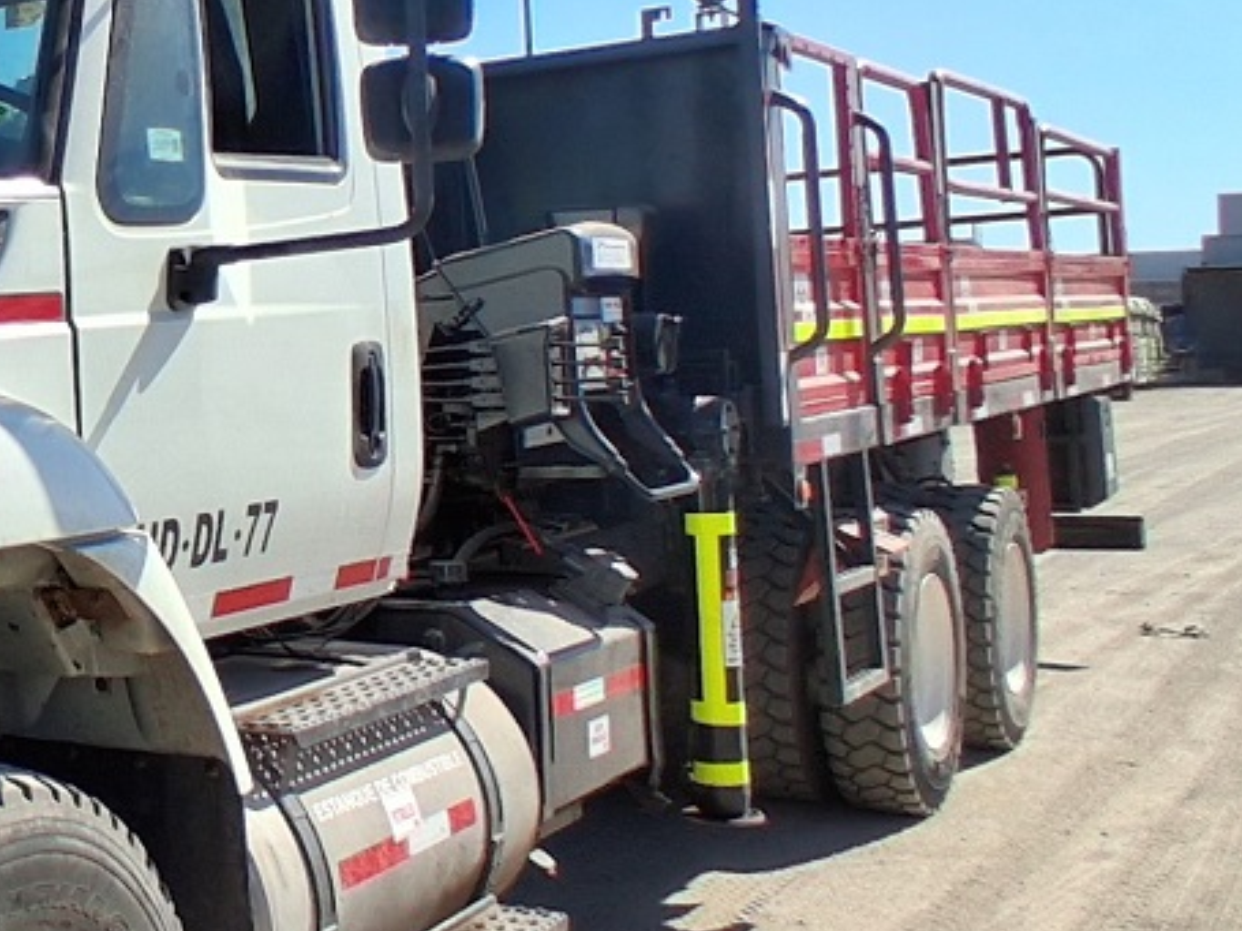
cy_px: 261
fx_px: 1901
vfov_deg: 27.2
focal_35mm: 53
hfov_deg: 31.6
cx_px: -157
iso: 50
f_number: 2.2
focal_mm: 1.4
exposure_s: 1/1664
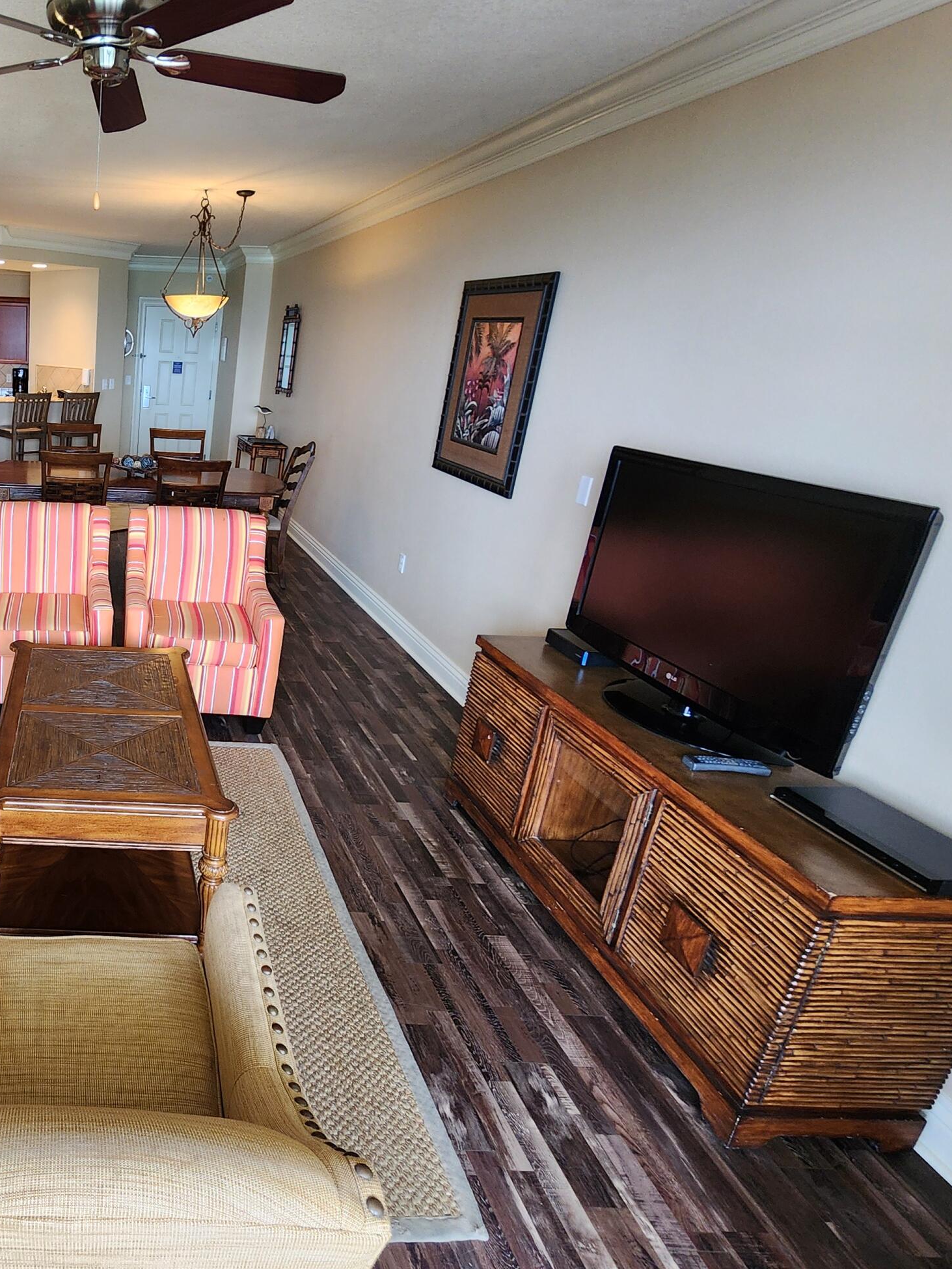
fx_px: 733
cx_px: 73
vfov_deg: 81.7
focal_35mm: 20
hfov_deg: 55.8
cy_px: 617
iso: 160
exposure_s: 1/60
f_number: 2.2
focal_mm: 2.2
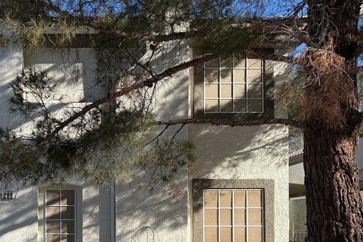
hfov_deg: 42.0
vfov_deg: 28.6
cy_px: 222
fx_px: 454
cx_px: 82
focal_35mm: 45
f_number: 1.78
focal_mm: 6.76
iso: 80
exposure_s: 1/2907
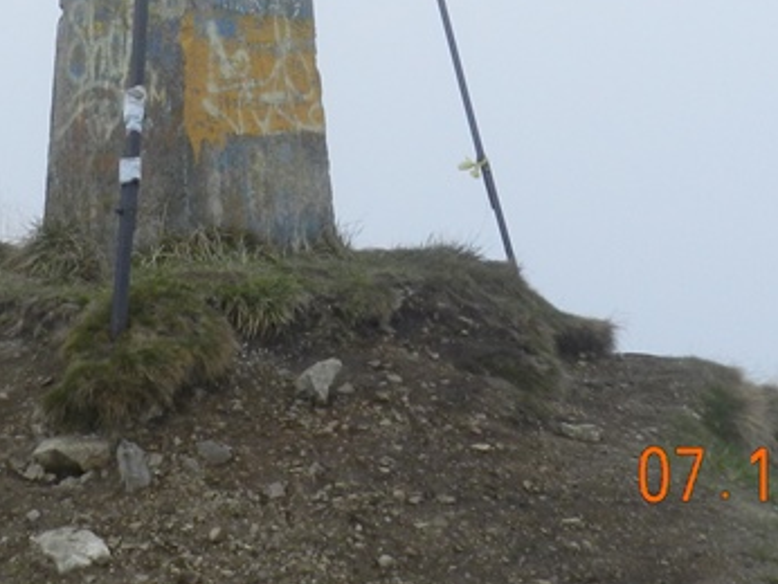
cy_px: -209
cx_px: 193
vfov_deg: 19.6
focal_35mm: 68
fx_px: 1529
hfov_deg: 28.1
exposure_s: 1/800
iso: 160
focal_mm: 4
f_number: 3.4
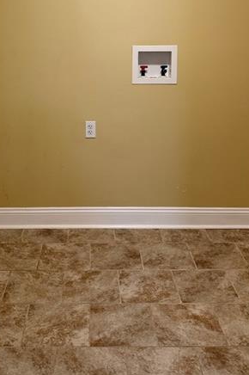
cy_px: 67
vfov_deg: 42.2
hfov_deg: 30.3
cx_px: 89
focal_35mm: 44
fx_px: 457
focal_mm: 6.76
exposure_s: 1/60
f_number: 1.78
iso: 200
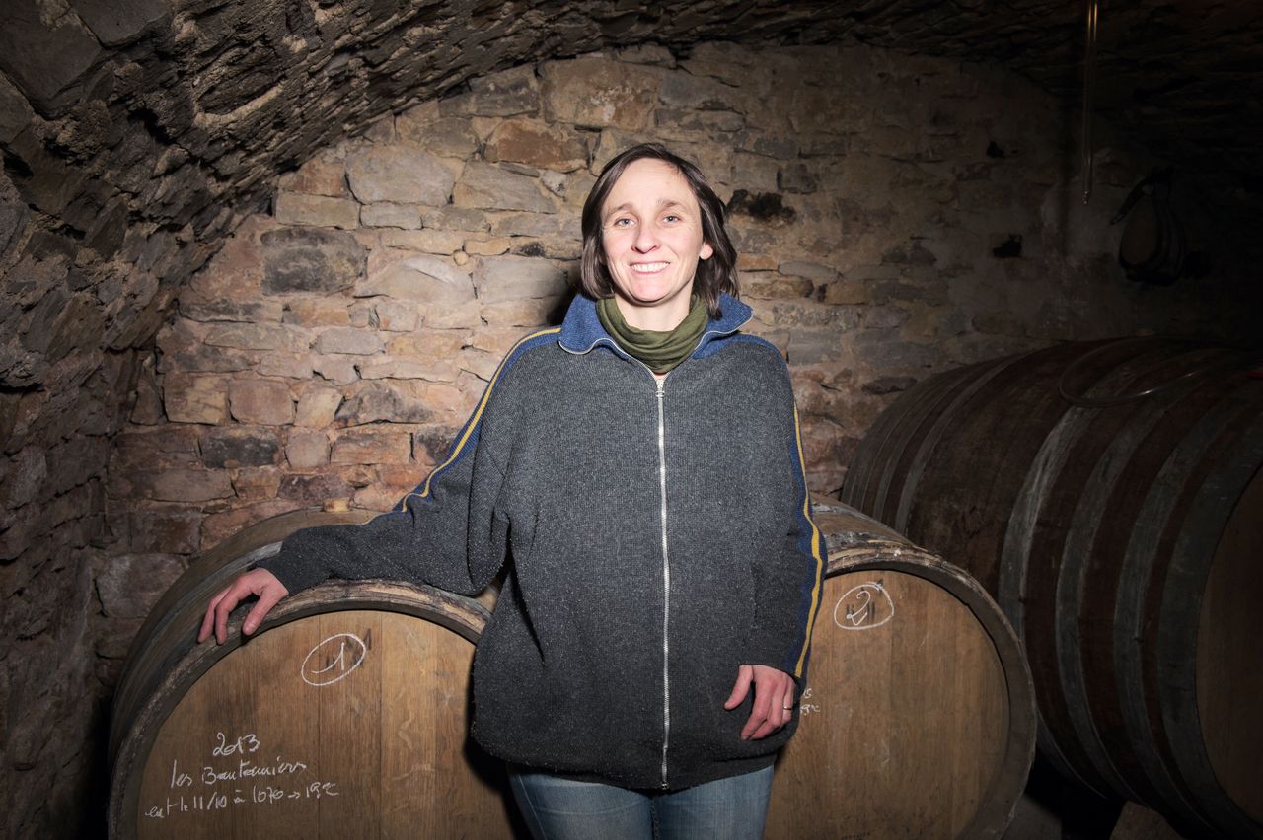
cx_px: 632
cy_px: 420
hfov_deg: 60.3
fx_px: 1087
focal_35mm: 31
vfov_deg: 42.3
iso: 400
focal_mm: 31
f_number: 8
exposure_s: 1/350
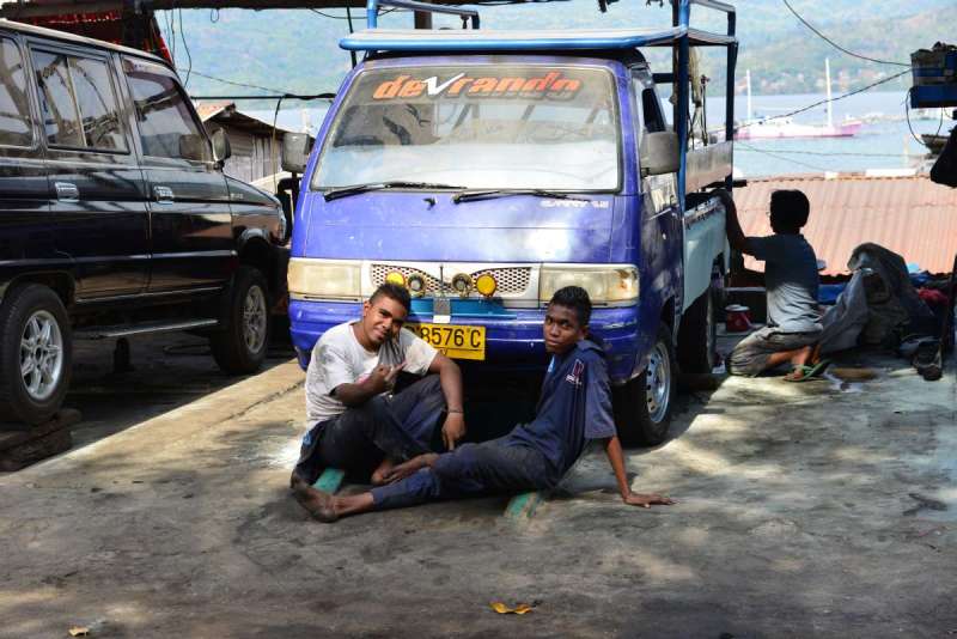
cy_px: 320
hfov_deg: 28.8
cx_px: 478
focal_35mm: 70
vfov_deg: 19.5
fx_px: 1861
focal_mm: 70
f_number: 7.1
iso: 250
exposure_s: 1/200
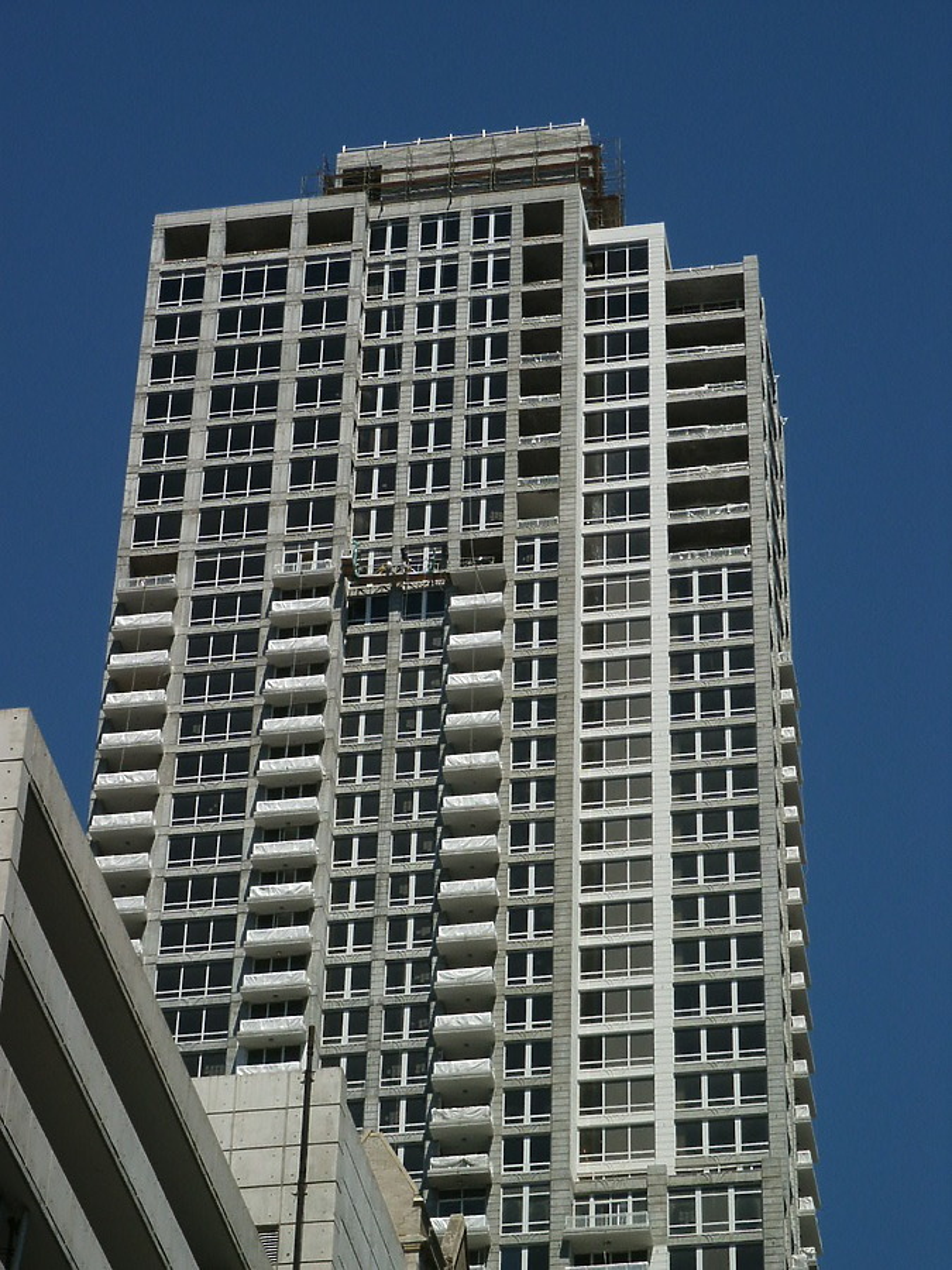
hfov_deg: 14.4
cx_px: 476
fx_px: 3777
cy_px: 635
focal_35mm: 103
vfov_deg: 19.1
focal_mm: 21.03
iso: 64
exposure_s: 1/350
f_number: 8
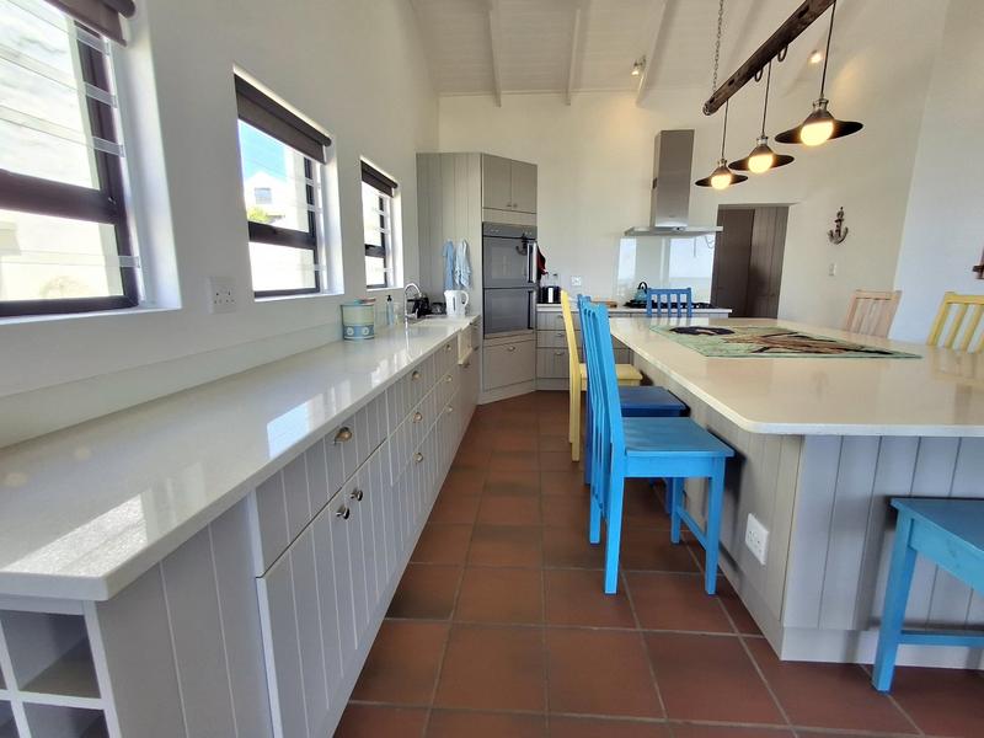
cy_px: 369
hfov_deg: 94.5
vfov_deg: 78.1
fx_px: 455
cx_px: 492
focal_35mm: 16
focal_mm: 1.64
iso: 40
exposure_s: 1/227
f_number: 2.2
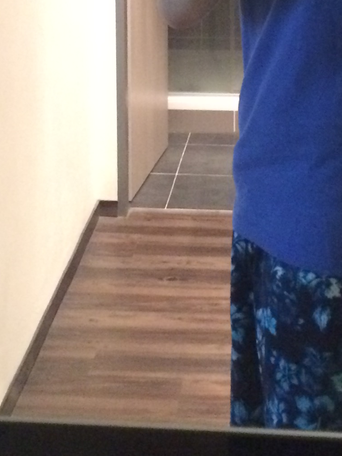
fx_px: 1226
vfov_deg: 20.2
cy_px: -32
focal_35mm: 93
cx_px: 223
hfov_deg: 15.9
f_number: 2.2
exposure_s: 1/15
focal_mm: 4.15
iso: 500
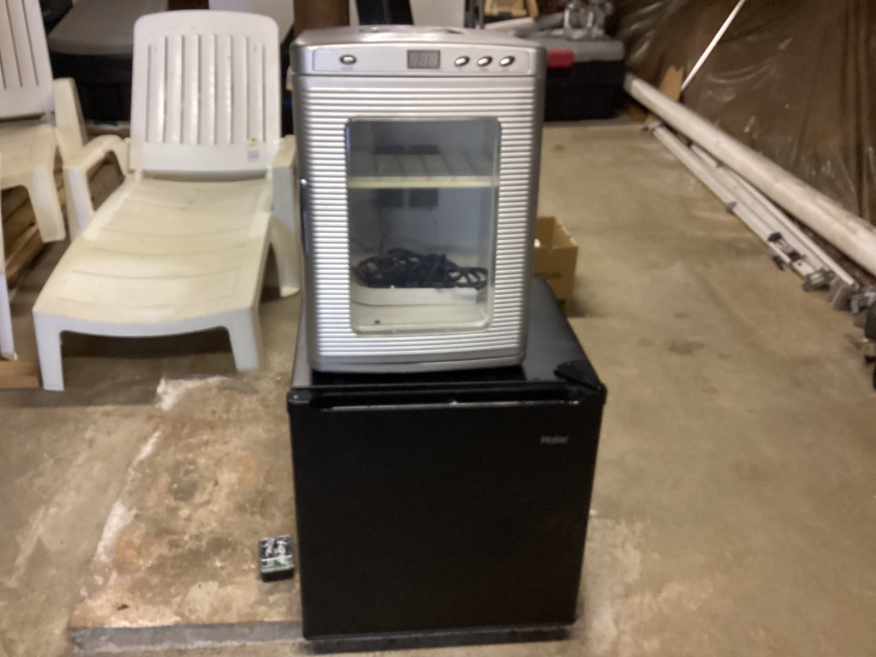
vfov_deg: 45.4
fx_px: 785
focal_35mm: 31
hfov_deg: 58.3
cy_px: 328
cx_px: 438
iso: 400
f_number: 2.4
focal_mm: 3.3
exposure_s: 1/60
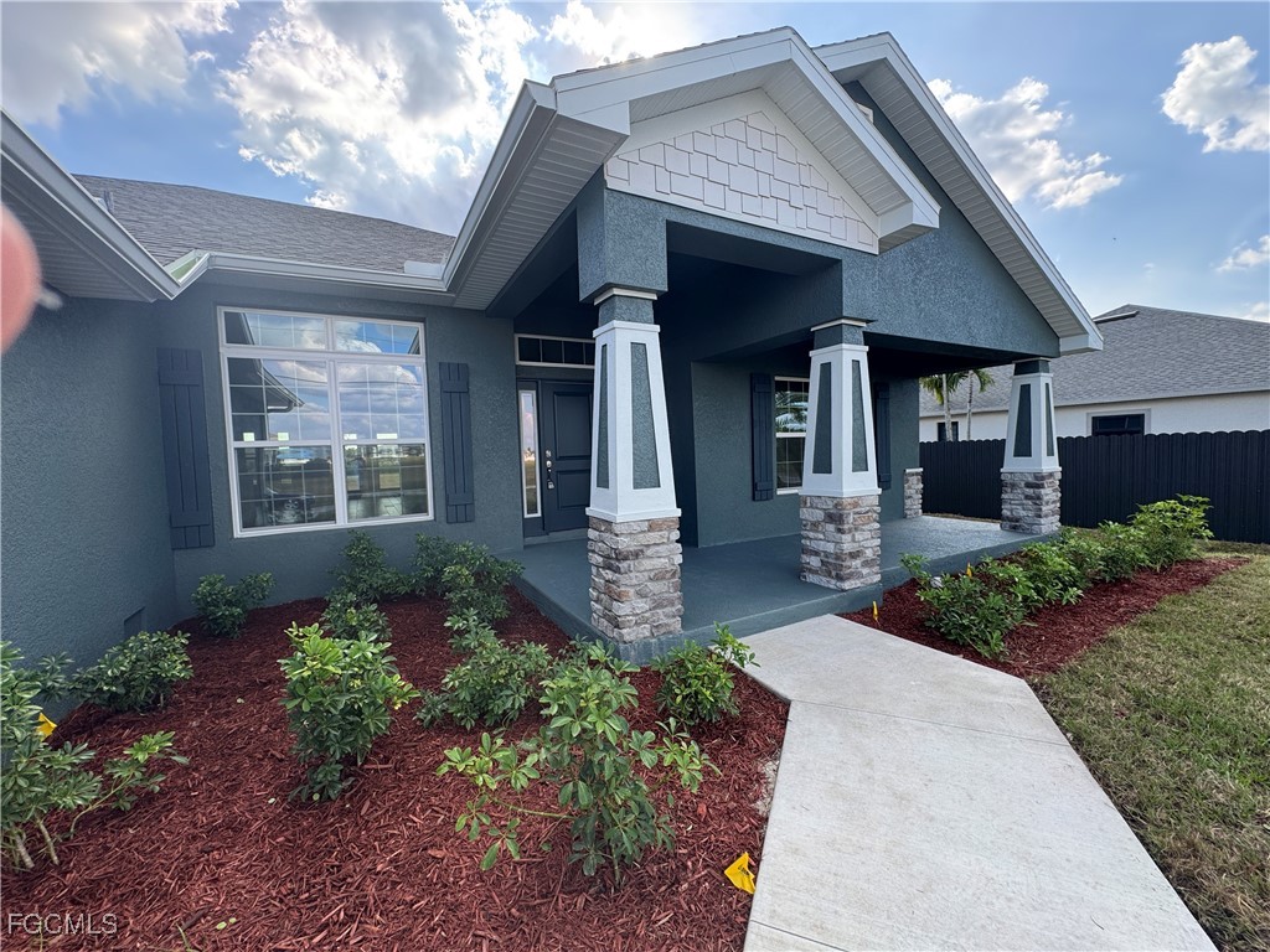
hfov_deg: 102.1
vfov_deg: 85.7
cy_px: 476
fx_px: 514
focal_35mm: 14
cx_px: 635
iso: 40
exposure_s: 1/354
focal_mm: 2.22
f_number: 2.2
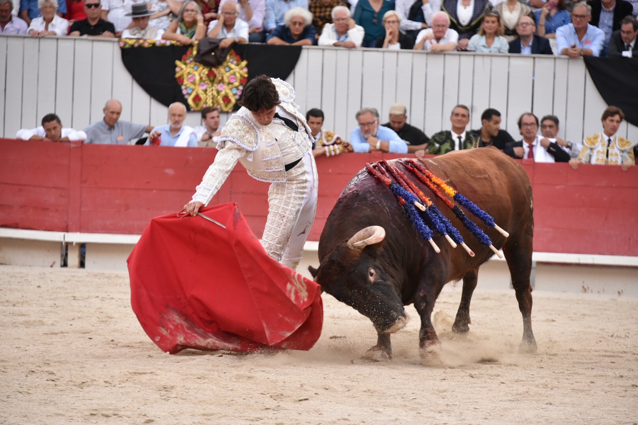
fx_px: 3367
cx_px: 319
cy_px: 212
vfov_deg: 7.2
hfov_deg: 10.8
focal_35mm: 190
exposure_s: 1/640
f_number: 5.6
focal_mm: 190
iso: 1800
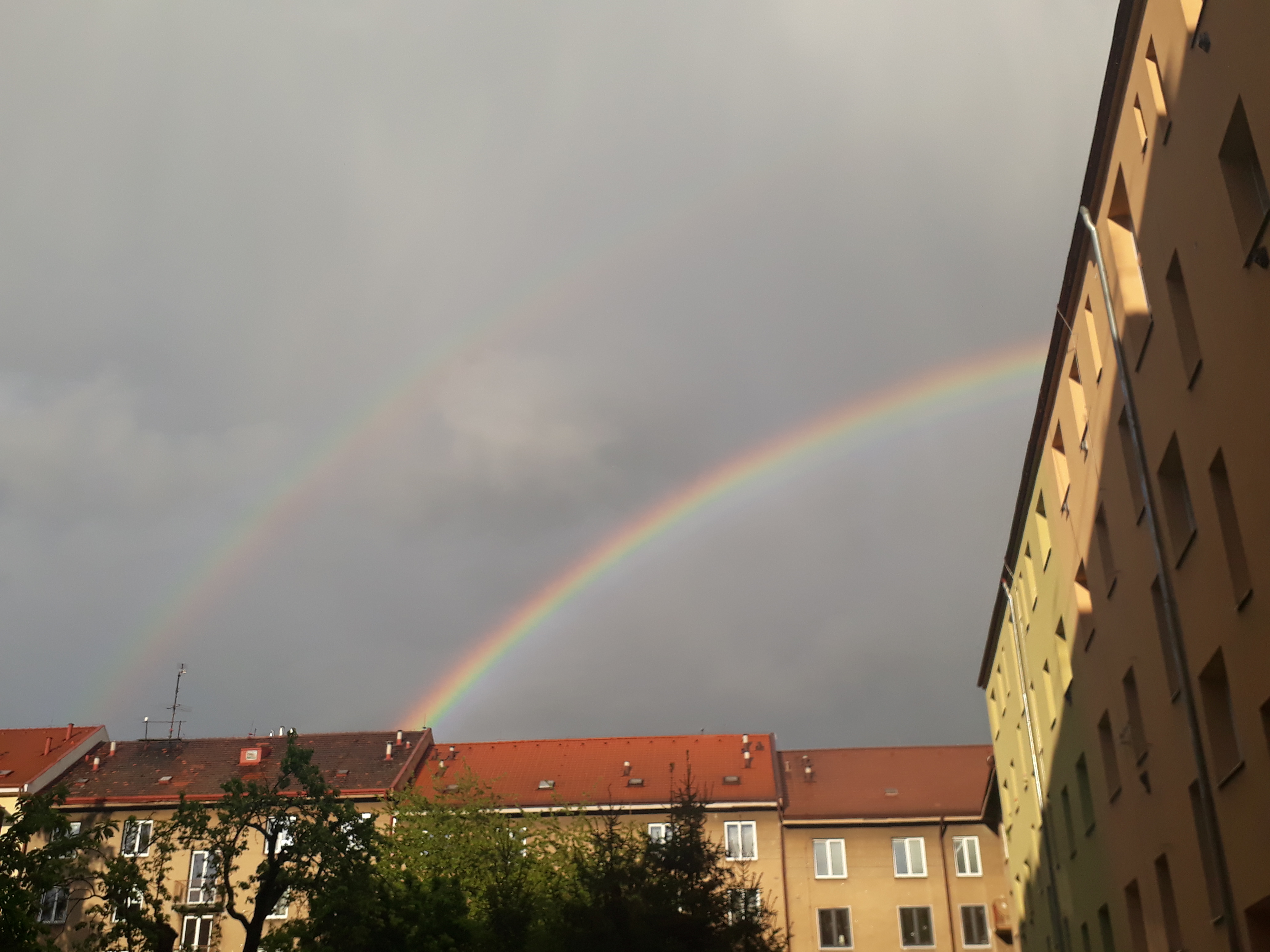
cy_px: 476
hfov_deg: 65.3
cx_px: 635
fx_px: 991
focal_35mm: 27
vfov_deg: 51.4
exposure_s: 1/1597
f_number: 1.9
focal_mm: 3.6
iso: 40
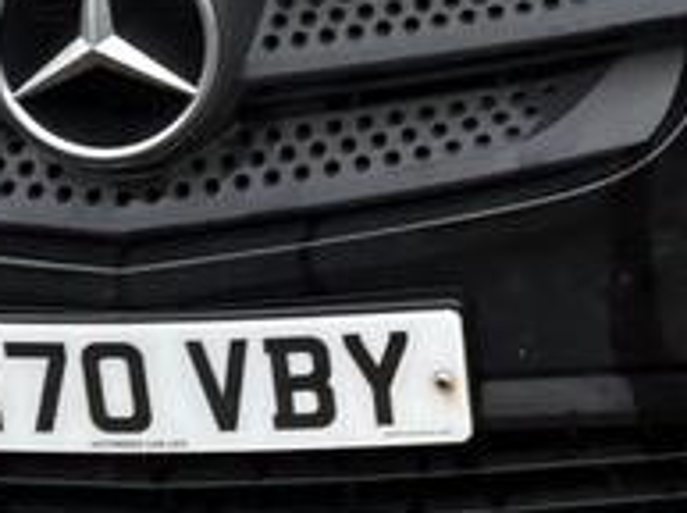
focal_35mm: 121
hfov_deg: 16.3
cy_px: -363
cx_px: 463
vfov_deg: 11.5
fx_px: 2397
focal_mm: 5.96
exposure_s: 1/122
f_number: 1.6
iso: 80
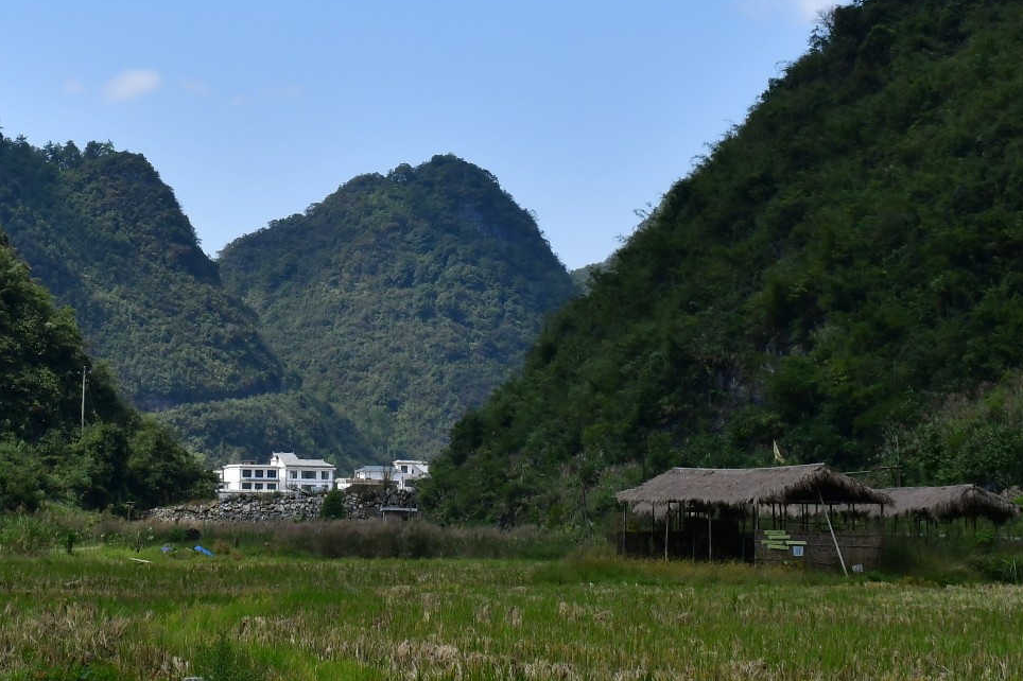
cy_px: -37
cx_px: 296
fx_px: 2414
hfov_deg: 23.7
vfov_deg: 15.7
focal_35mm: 85
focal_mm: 27
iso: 200
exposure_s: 1/500
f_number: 11
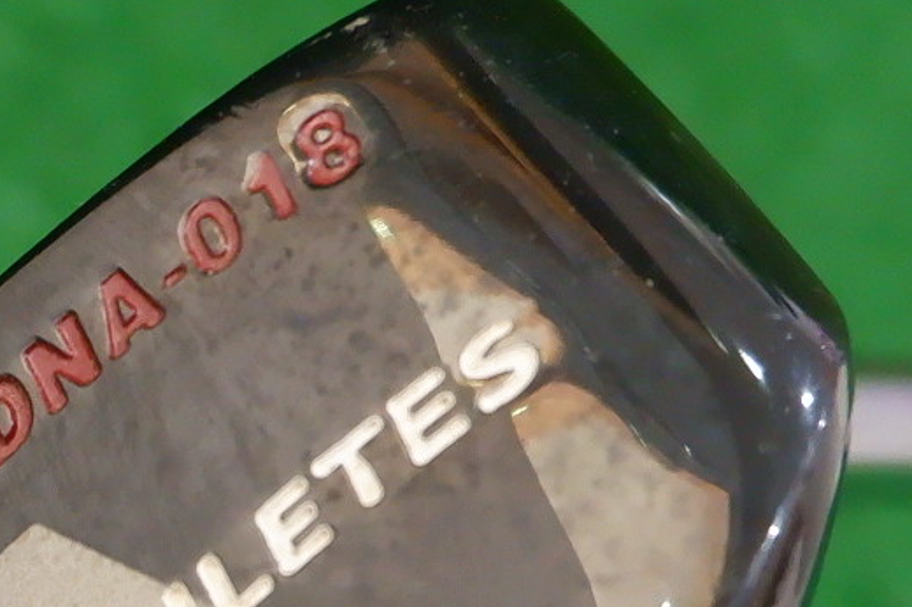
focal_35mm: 133
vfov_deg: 9.9
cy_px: 956
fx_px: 3367
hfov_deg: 14.8
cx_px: -274
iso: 2500
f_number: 4
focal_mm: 15
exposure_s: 1/34
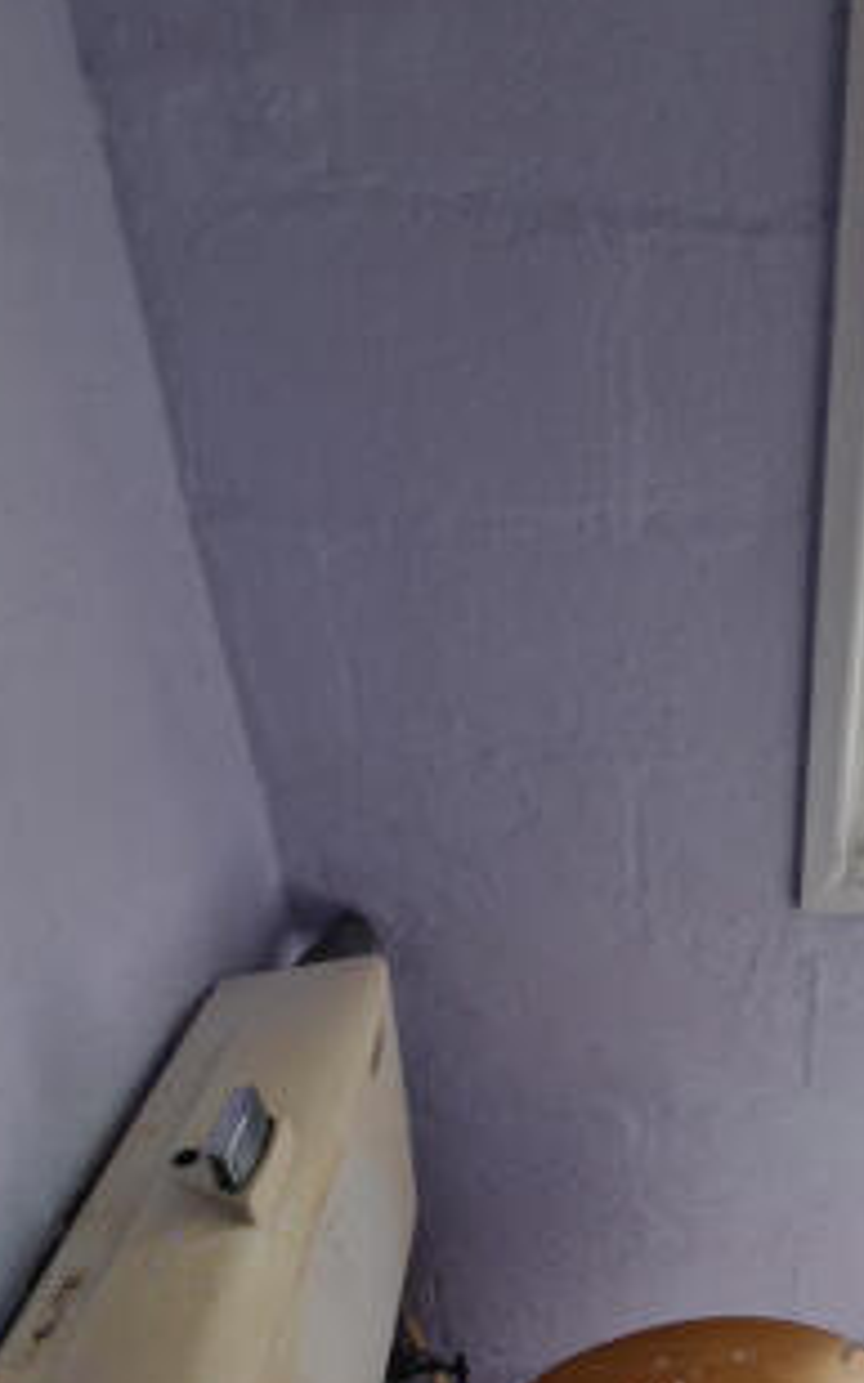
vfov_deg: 69.0
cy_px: 884
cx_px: 844
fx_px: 980
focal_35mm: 26
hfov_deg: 41.9
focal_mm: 2.2
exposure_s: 1/263
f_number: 2.2
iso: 50
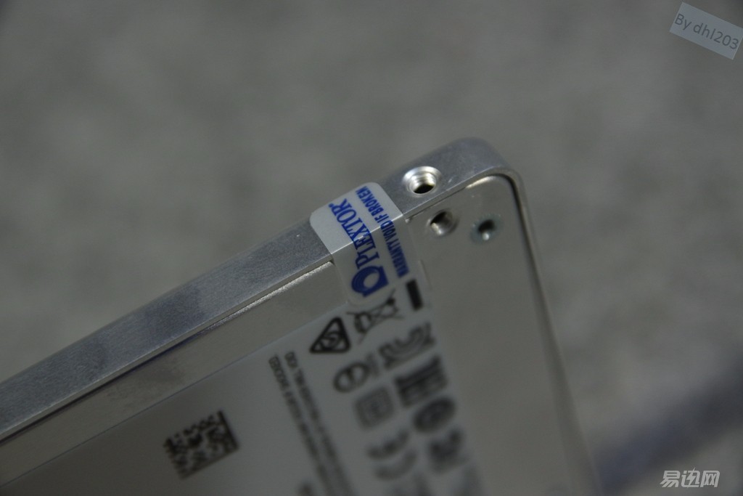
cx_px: 372
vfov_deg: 13.0
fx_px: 2167
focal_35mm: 105
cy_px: 248
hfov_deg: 19.5
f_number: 5
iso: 800
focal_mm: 70
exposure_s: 1/30
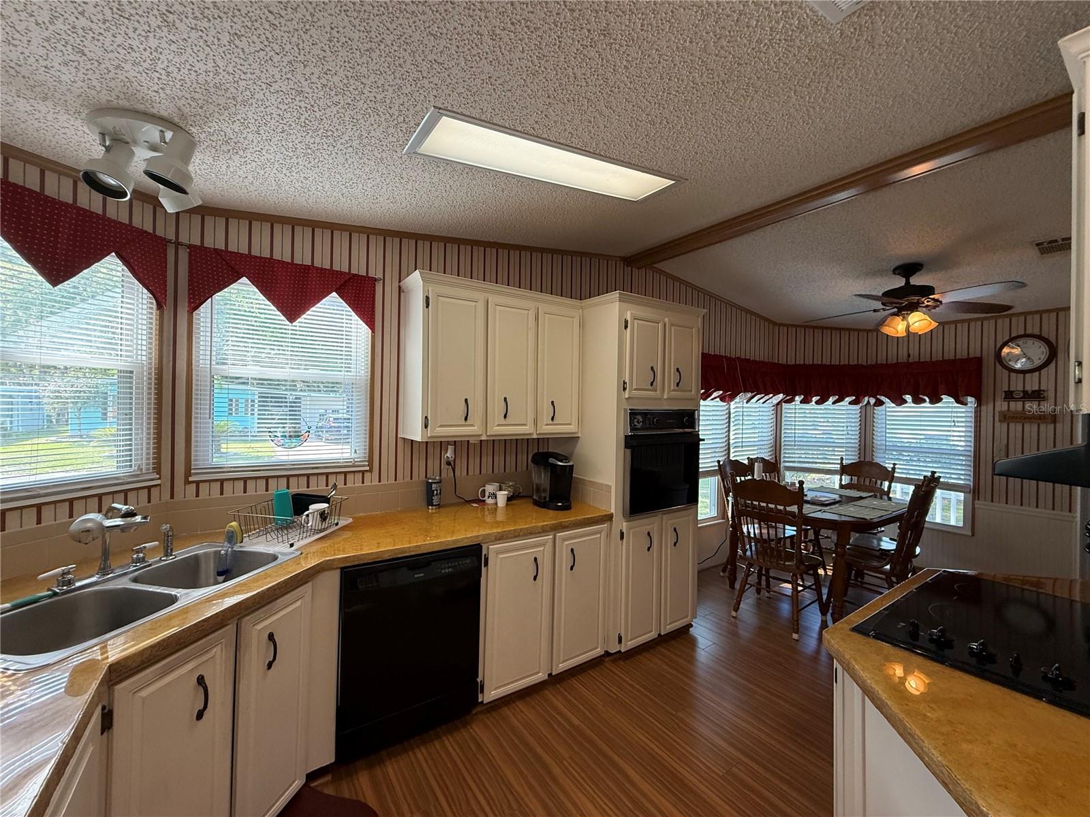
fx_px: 441
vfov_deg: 85.7
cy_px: 408
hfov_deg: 102.1
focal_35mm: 14
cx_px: 545
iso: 200
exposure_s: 1/120
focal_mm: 2.22
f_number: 2.2
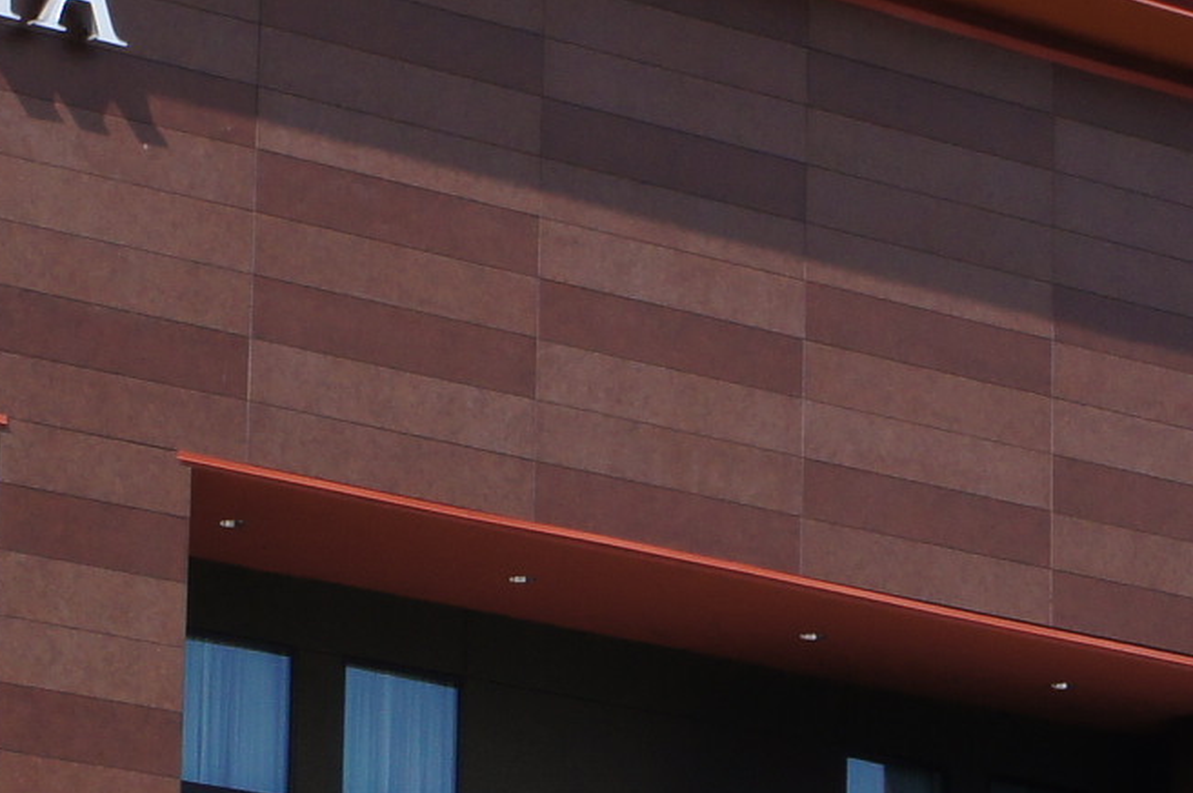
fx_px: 6838
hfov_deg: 10.0
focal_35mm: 207
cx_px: 627
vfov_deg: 6.6
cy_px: 404
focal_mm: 27
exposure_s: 1/250
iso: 200
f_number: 13
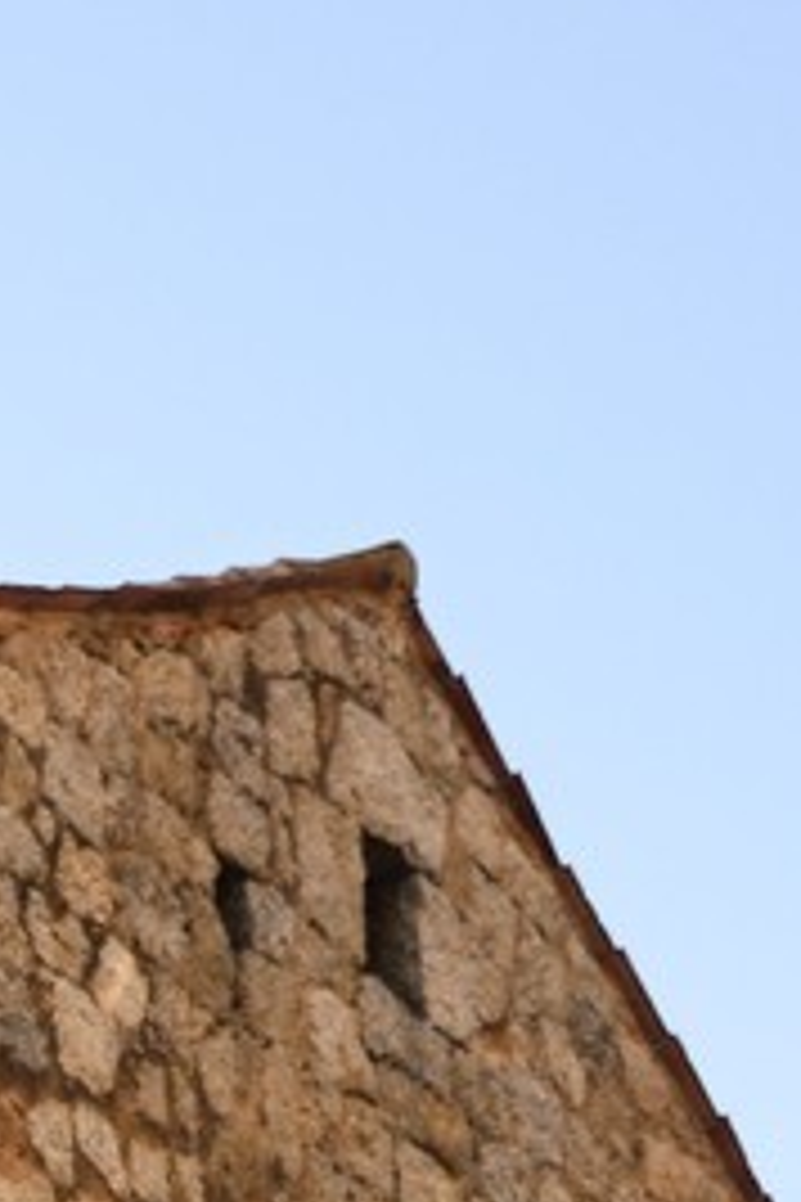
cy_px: 3043
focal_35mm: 228
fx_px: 7609
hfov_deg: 5.8
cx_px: -994
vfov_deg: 8.2
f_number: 2.8
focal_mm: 38
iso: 200
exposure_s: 1/320
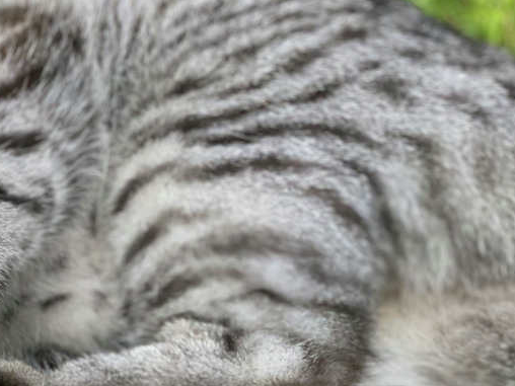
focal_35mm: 131
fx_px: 1949
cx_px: -13
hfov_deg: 14.8
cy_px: 371
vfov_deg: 11.2
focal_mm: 6
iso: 40
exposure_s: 1/122
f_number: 2
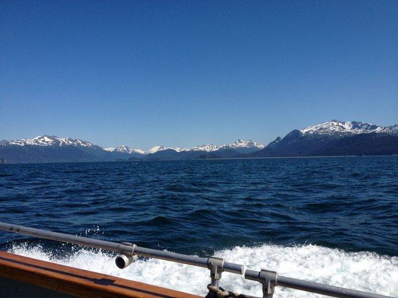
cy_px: 149
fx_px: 403
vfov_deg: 40.7
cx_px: 199
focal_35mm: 35
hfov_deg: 52.6
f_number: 2.4
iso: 50
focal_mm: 4.28
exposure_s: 1/2762
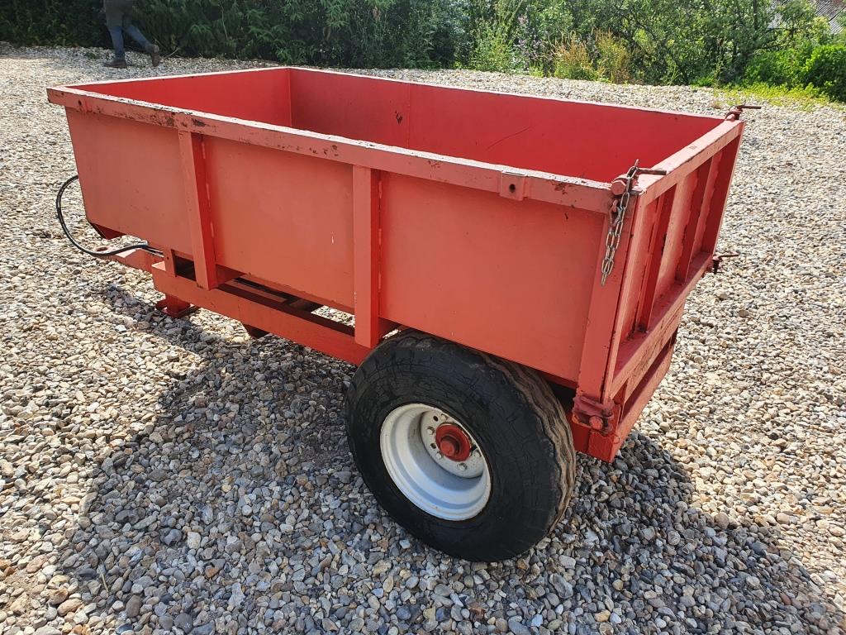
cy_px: 318
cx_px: 423
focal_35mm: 26
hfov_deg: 67.3
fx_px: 635
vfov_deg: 53.1
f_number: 2.4
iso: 50
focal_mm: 4.32
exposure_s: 1/538
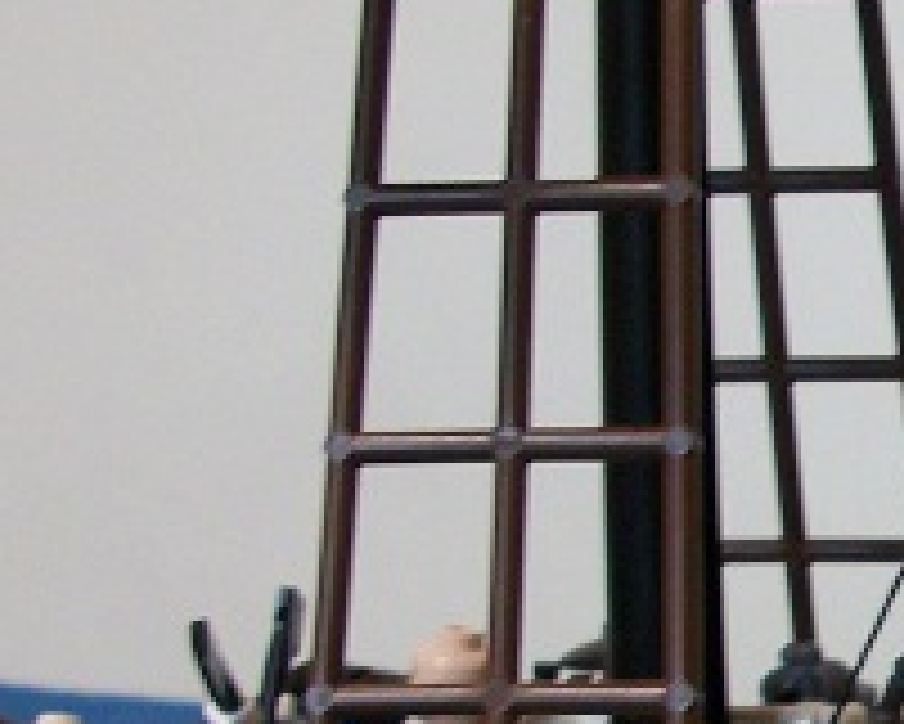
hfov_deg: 12.3
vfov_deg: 10.6
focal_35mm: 143
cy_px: 863
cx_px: 1660
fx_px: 3828
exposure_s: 1/13
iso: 160
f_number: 3.1
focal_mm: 6.3
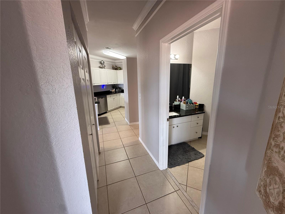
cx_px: 142
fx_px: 115
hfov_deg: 102.1
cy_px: 107
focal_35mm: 14
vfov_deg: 85.7
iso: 200
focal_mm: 2.22
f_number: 2.2
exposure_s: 1/60
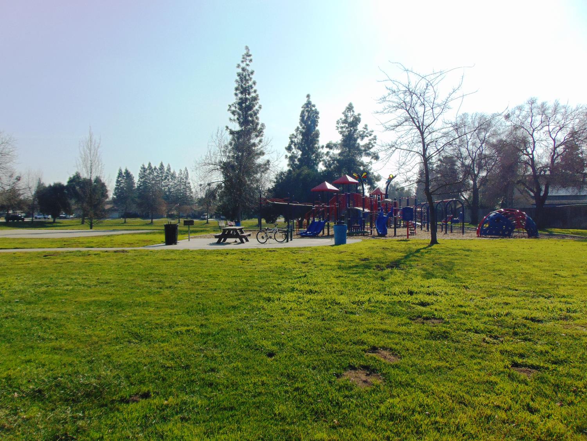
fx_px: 424
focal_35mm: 25
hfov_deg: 69.4
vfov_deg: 54.9
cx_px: 294
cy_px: 220
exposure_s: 1/400
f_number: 7.7
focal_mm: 4.5
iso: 80
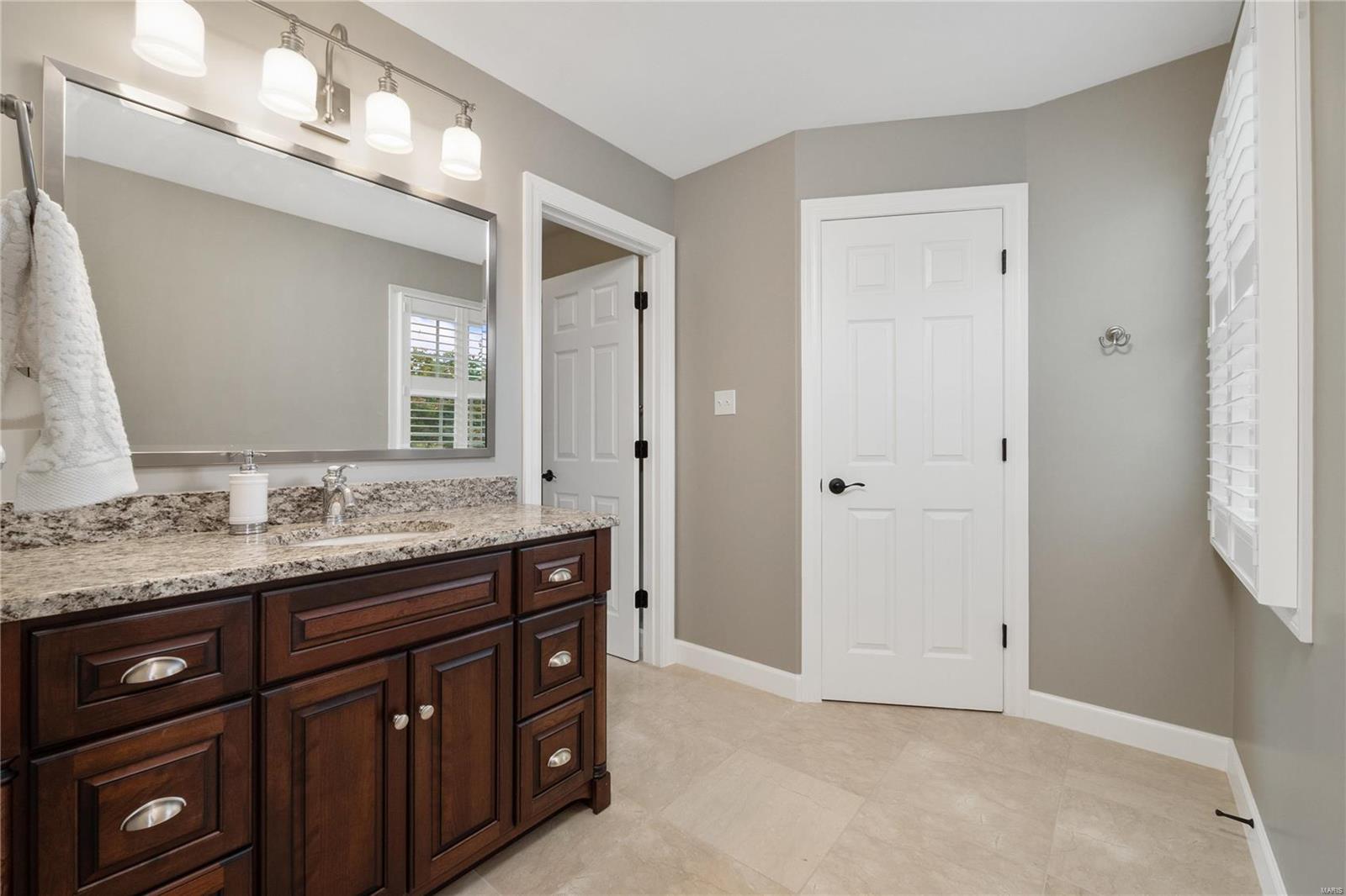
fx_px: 523
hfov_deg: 104.3
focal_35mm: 14
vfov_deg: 81.2
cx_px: 673
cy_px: 448
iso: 400
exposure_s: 1/2.5
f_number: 10
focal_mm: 7
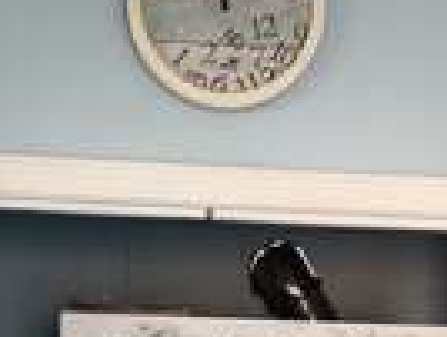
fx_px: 1578
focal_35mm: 122
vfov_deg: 11.6
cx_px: 255
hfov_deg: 16.1
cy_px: 541
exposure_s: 1/60
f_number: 1.78
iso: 125
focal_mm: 6.76
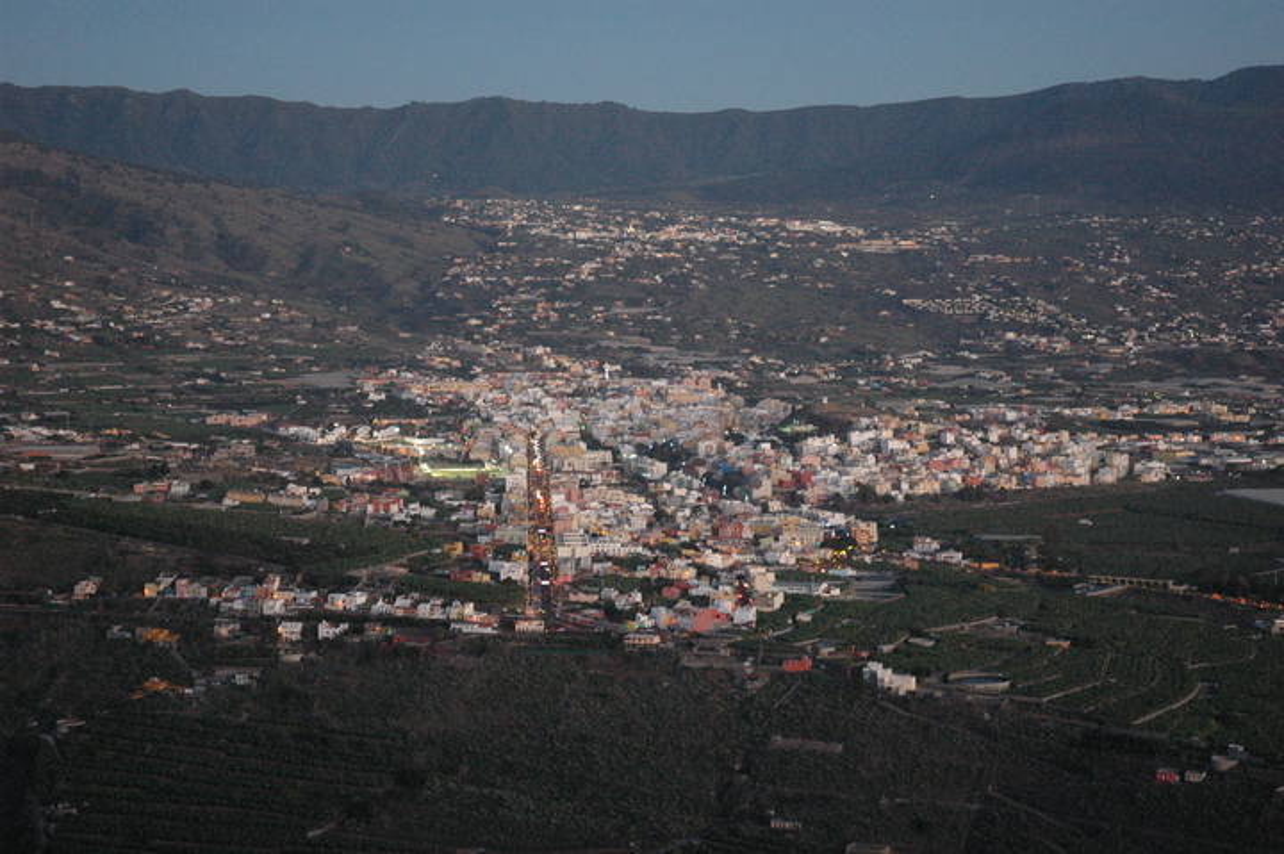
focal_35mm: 69
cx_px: 642
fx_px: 2459
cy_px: 427
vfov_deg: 19.7
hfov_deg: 29.3
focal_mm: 46
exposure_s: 1/10
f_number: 4.5
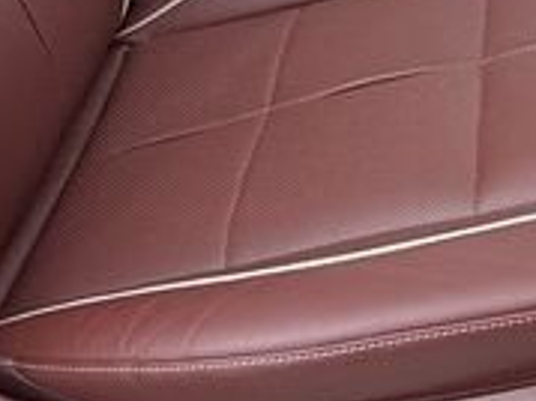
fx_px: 1238
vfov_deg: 16.5
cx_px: 491
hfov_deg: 23.7
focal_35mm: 80
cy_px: -233
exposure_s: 1/121
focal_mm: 2.22
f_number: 2.2
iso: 64
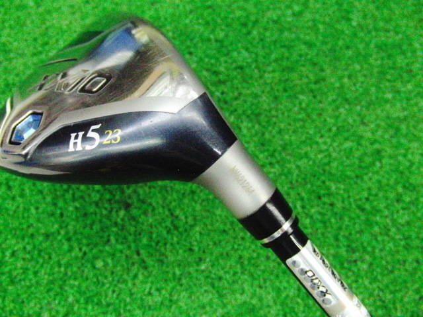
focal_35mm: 37
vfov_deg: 38.7
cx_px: 212
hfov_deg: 50.1
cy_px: 158
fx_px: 452
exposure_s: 1/200
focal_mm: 6.42
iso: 3200
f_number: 3.6
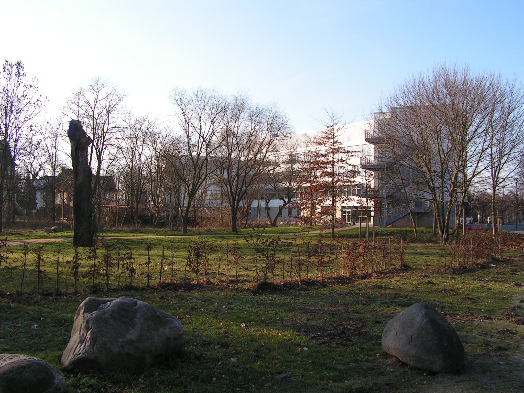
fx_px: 545
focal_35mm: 36
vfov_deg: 39.7
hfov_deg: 51.4
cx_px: 262
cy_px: 196
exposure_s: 1/250
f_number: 4.8
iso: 64
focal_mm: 6
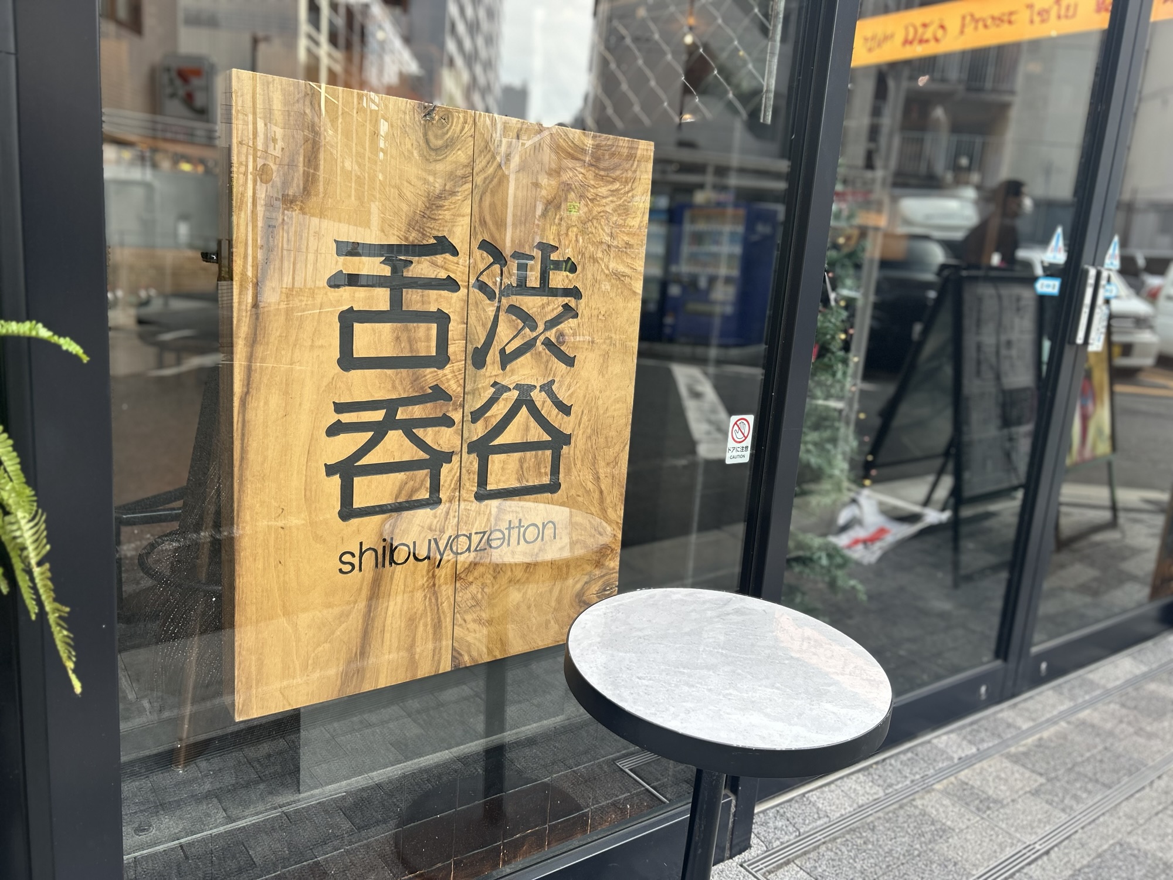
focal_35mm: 26
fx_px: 881
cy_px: 440
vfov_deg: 53.1
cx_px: 586
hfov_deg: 67.3
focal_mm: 5.7
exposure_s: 1/125
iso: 32
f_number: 1.5
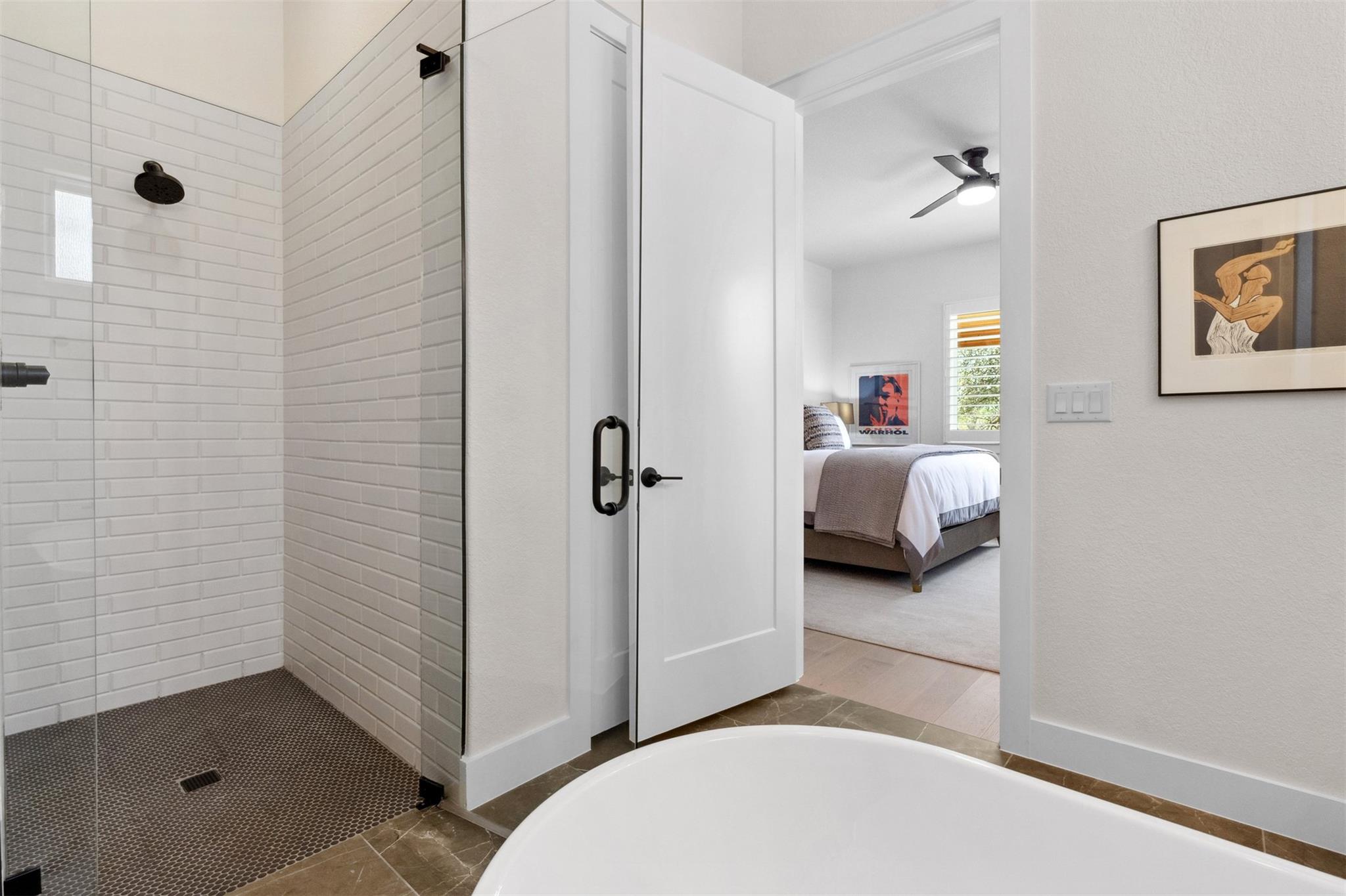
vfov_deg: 73.7
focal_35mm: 16
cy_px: 448
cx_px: 673
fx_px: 598
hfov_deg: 96.7
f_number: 8
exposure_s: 1/60
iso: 1600
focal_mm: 16
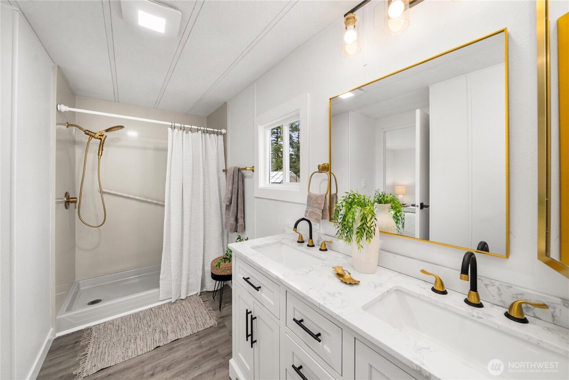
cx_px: 284
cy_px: 190
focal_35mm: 12
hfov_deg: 112.6
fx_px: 190
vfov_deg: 90.1
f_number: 7.1
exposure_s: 1/60
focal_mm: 12
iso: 80
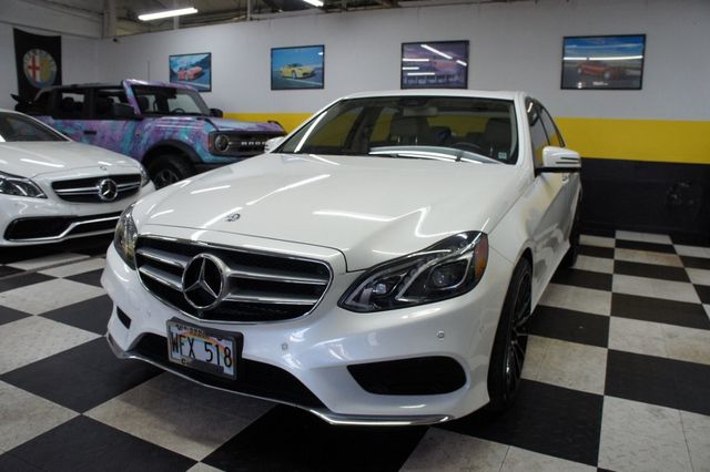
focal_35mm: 27
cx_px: 355
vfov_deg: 47.9
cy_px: 236
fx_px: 532
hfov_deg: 67.4
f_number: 4.5
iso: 1000
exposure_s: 1/250
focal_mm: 18
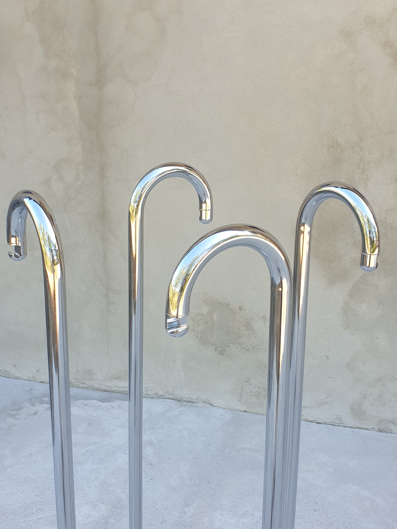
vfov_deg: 67.3
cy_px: 264
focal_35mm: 26
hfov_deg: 53.1
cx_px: 198
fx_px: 398
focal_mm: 4.3
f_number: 2.4
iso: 50
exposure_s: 1/130
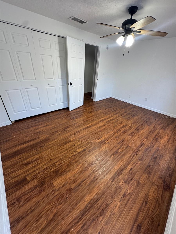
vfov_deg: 102.1
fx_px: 95
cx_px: 88
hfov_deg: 85.7
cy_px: 117
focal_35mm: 14
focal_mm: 2.22
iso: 200
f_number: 2.2
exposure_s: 1/99
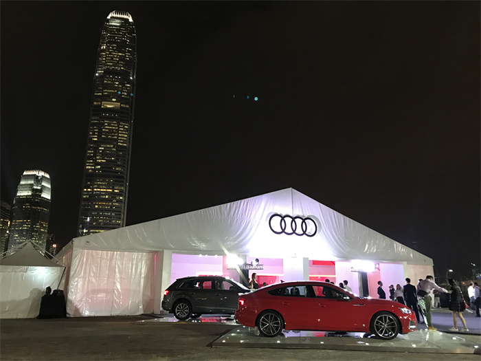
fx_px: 389
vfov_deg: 49.7
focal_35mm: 28
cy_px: 180
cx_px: 240
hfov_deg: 63.4
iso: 100
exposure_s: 1/10
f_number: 1.8
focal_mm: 3.99
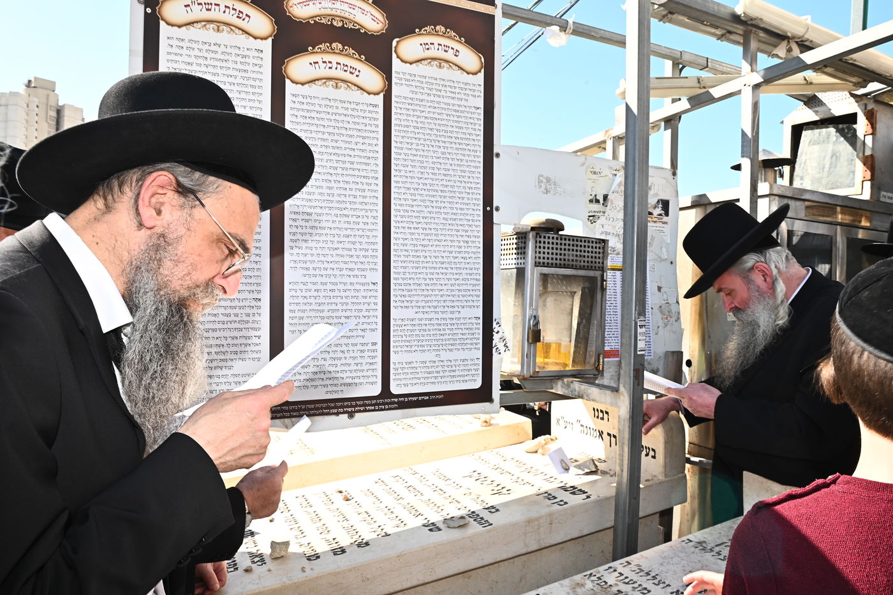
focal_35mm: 24
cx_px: 446
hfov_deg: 73.8
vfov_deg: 53.1
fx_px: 595
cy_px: 298
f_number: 13
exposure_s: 1/80
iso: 250
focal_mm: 24
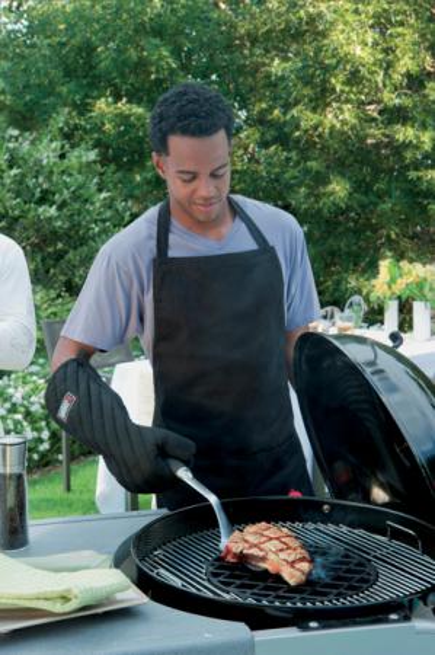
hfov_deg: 22.6
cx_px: 218
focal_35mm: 60
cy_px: 328
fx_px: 1090
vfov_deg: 33.4
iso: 200
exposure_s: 1/60
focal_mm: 60
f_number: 11
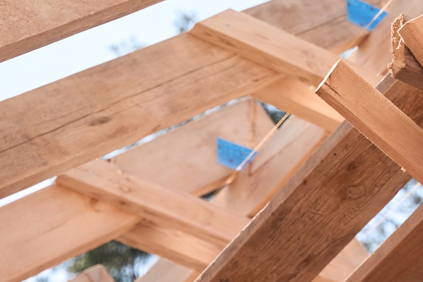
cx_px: 354
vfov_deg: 7.5
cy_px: -115
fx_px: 2112
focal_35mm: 180
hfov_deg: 11.4
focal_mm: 57.9
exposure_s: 1/1000
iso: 200
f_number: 3.2
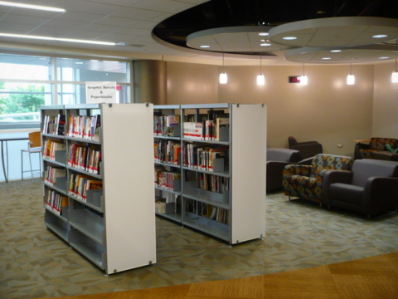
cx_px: 199
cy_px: 150
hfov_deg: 52.6
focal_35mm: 35
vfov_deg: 40.7
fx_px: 402
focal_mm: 5.8
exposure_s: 1/20
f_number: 2.8
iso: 200
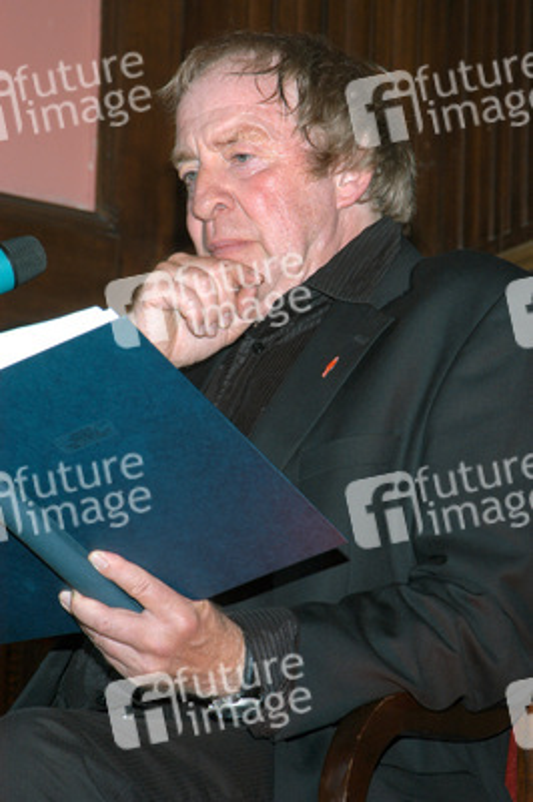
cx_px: 266
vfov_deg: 11.4
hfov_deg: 7.6
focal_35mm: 180
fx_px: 4004
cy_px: 401
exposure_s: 1/30
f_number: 10
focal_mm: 120
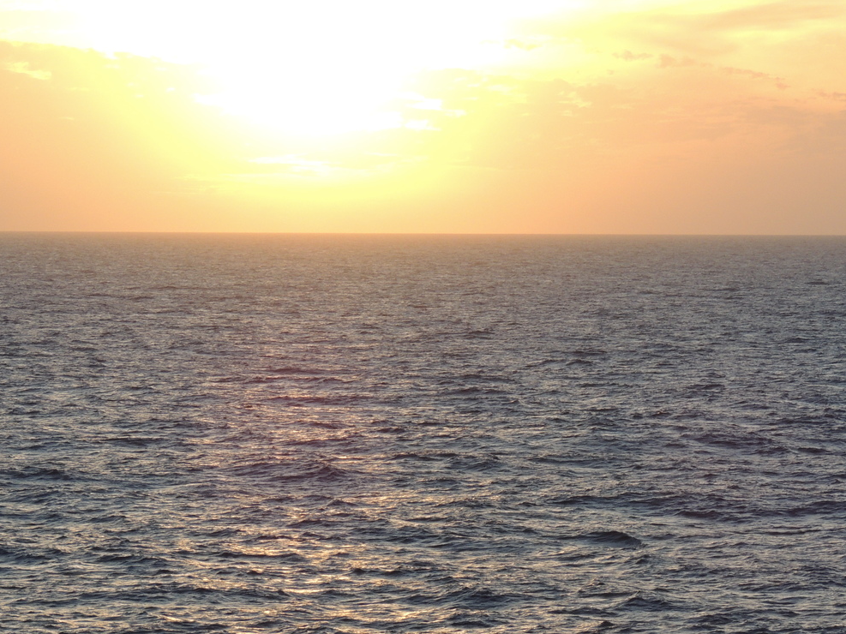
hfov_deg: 10.5
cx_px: 479
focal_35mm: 188
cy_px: 390
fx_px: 4594
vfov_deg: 7.9
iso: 220
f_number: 4.4
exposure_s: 1/500
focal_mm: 25.8
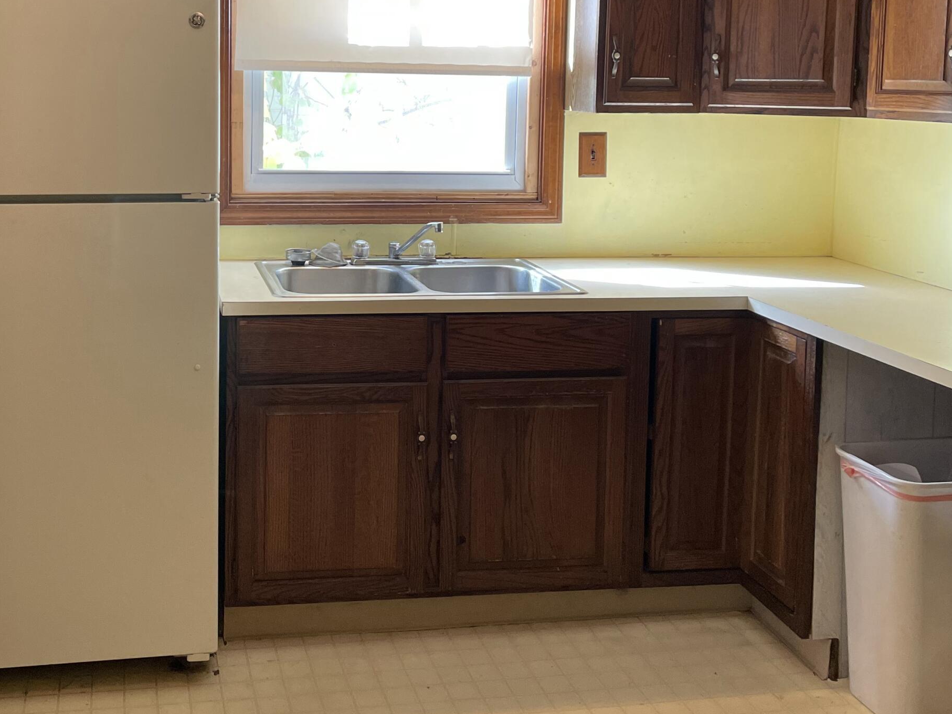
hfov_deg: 43.1
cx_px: 299
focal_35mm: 43
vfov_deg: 33.1
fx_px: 1182
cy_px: 207
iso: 125
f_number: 1.6
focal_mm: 4.2
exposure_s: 1/60
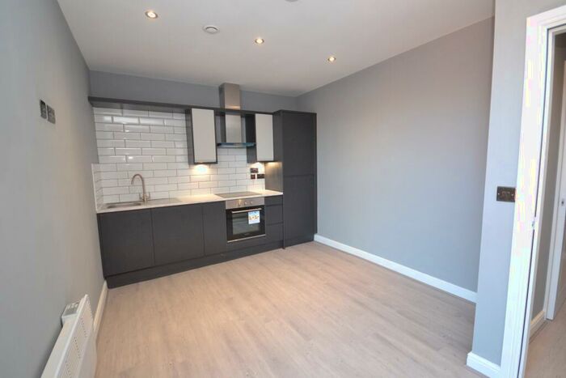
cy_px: 189
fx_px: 236
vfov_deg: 77.4
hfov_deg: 100.4
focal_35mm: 15
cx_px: 283
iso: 1250
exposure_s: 1/60
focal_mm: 10
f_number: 4
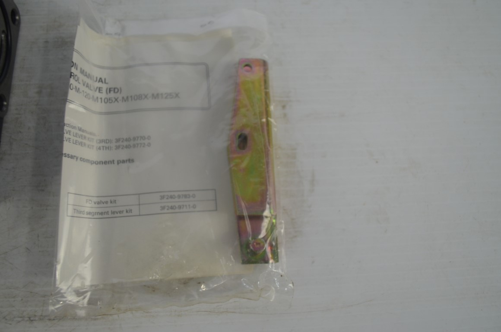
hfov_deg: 57.3
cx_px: 250
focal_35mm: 33
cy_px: 166
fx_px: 458
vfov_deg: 39.8
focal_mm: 22
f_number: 4.5
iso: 400
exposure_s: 1/80
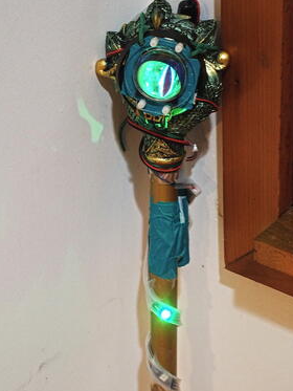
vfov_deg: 26.0
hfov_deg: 19.6
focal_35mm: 75
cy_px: 205
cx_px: 153
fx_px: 846
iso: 800
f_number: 5
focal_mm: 14.5
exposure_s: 1/13
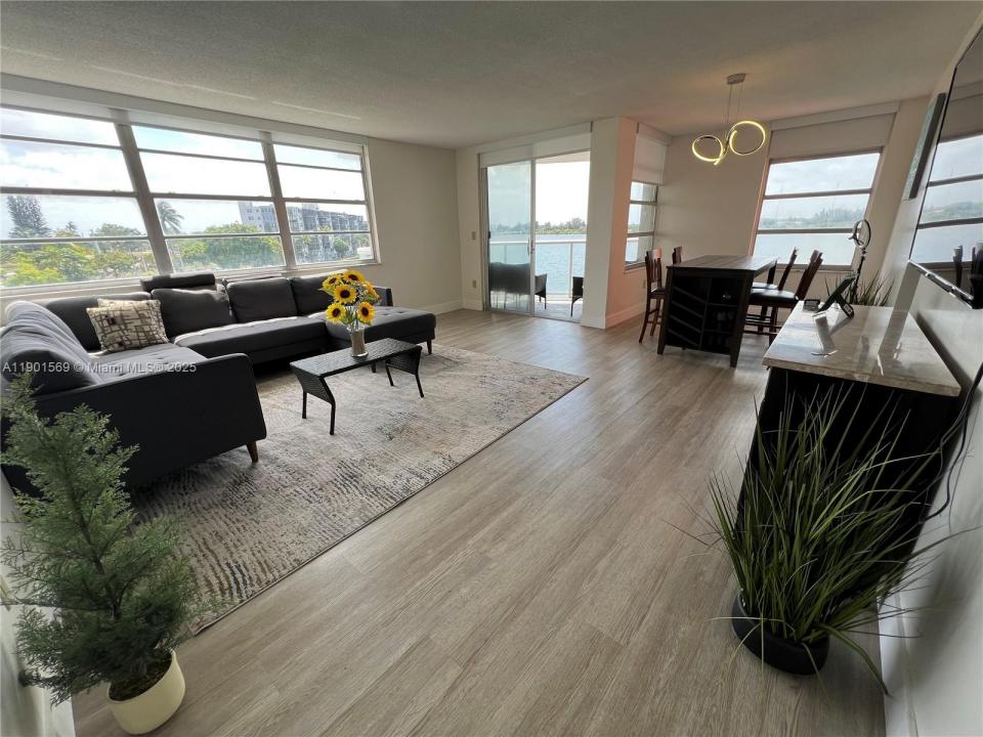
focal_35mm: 13
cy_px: 368
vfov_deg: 89.9
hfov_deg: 106.2
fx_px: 369
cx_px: 492
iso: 32
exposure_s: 1/206
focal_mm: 1.57
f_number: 1.8
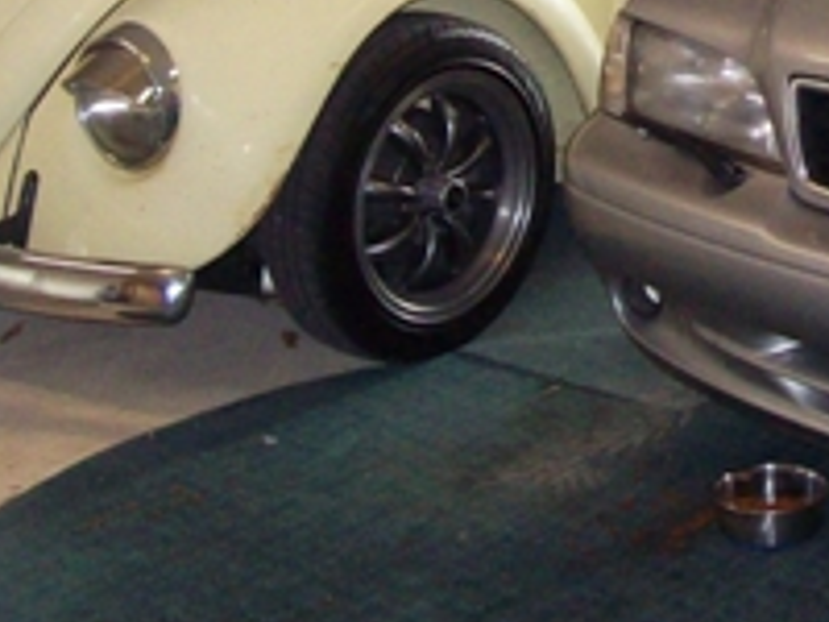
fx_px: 2754
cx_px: 924
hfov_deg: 16.6
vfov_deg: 12.5
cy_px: -153
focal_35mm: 115
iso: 200
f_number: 2.7
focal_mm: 6
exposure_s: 1/64
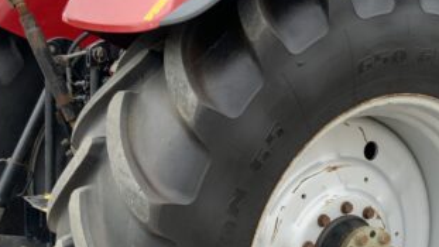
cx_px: 318
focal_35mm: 65
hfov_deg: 31.9
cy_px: 229
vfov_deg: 18.2
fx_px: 757
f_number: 1.8
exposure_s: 1/122
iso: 50
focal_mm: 3
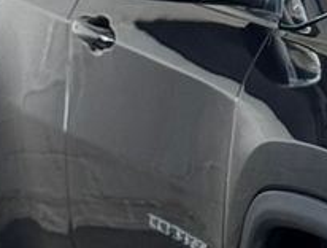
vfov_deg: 6.7
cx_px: 629
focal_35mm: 222
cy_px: 161
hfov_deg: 8.5
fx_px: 2104
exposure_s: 1/60
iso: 100
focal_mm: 6.76
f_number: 1.78
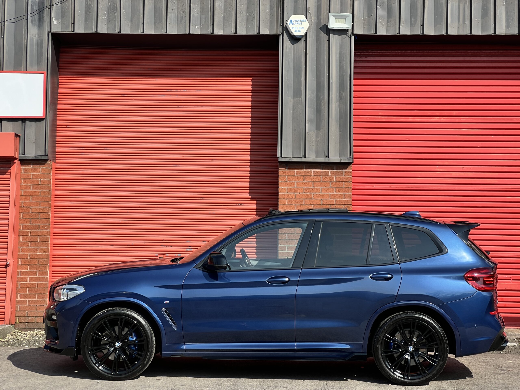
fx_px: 1157
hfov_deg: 25.3
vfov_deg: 19.1
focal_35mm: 77
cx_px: 260
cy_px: 195
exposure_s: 1/552
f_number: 2.8
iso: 32
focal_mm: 9
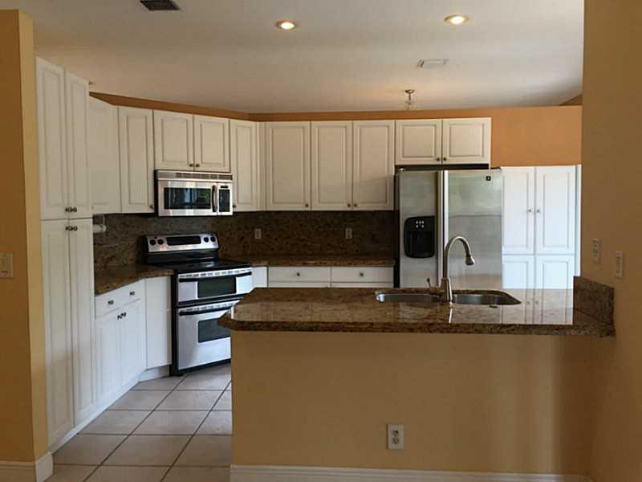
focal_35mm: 29
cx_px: 321
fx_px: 538
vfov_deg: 48.2
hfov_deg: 61.7
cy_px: 241
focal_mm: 4.15
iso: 40
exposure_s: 1/60
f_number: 2.2
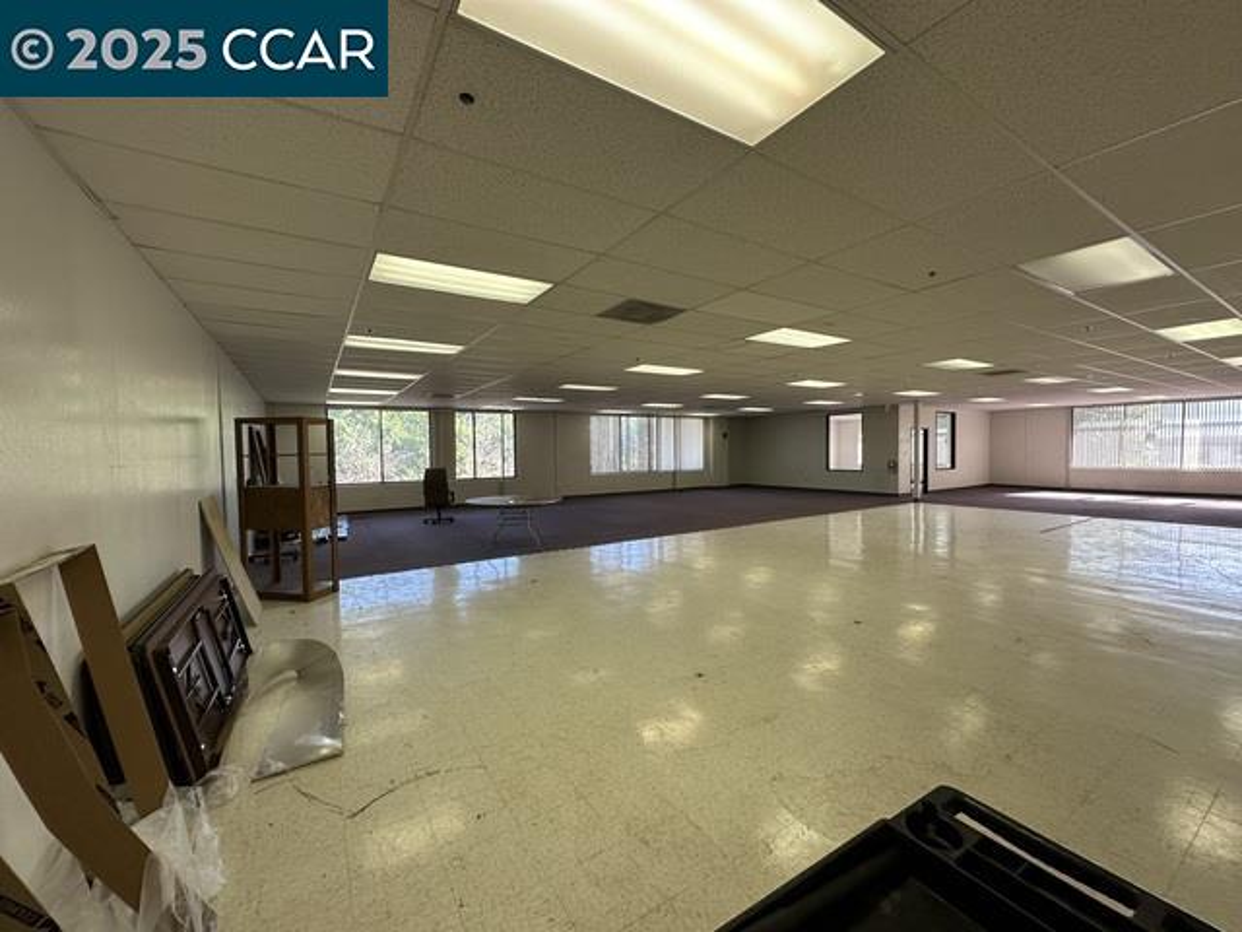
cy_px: 466
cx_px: 621
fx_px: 502
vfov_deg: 85.7
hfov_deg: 102.1
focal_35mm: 14
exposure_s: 1/120
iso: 125
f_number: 2.2
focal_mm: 2.22
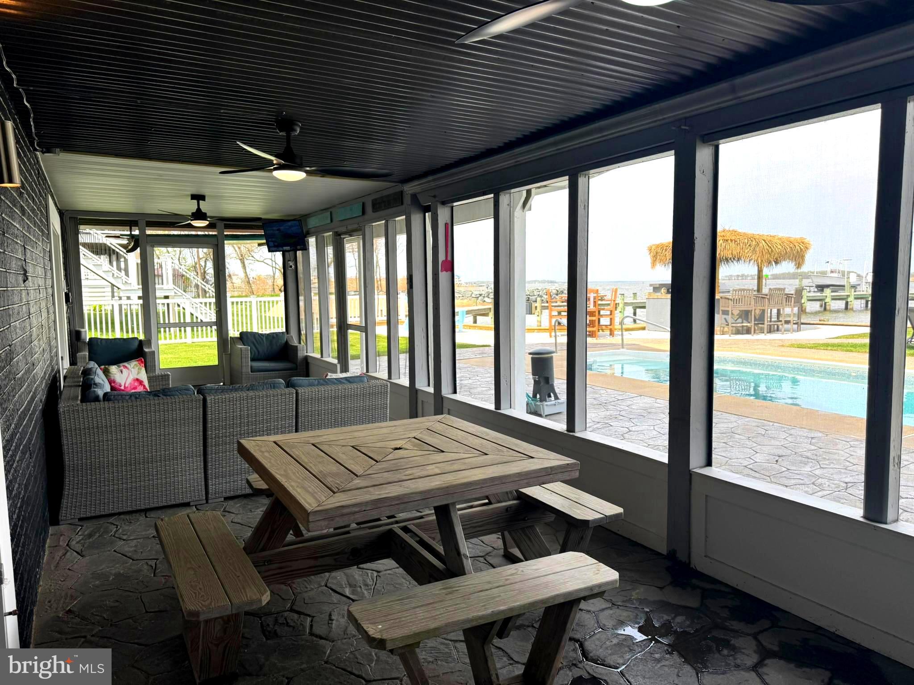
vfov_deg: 56.8
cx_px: 457
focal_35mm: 24
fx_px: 634
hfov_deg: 71.6
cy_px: 342
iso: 80
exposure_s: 1/900
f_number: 1.78
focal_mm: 6.76
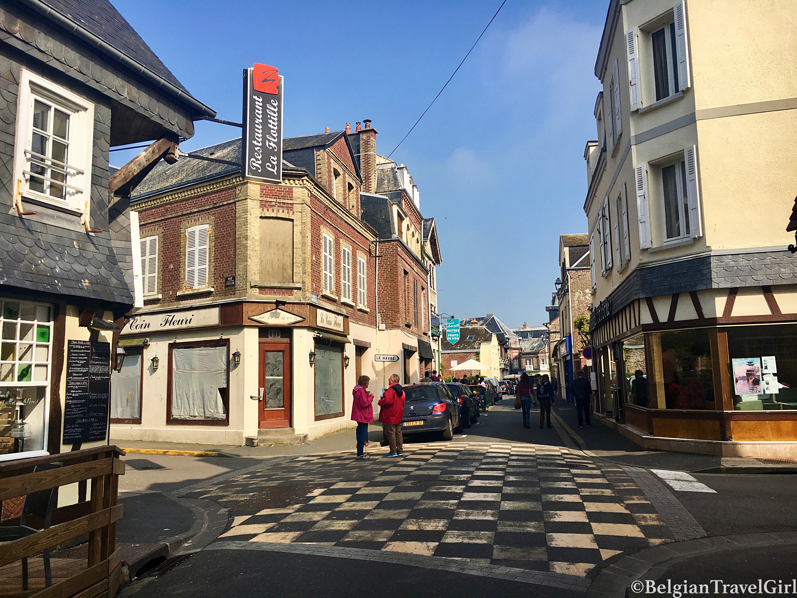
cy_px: 299
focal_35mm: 29
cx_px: 398
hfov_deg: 61.7
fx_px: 668
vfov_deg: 48.2
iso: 25
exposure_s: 1/1789
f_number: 2.2
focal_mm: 4.15
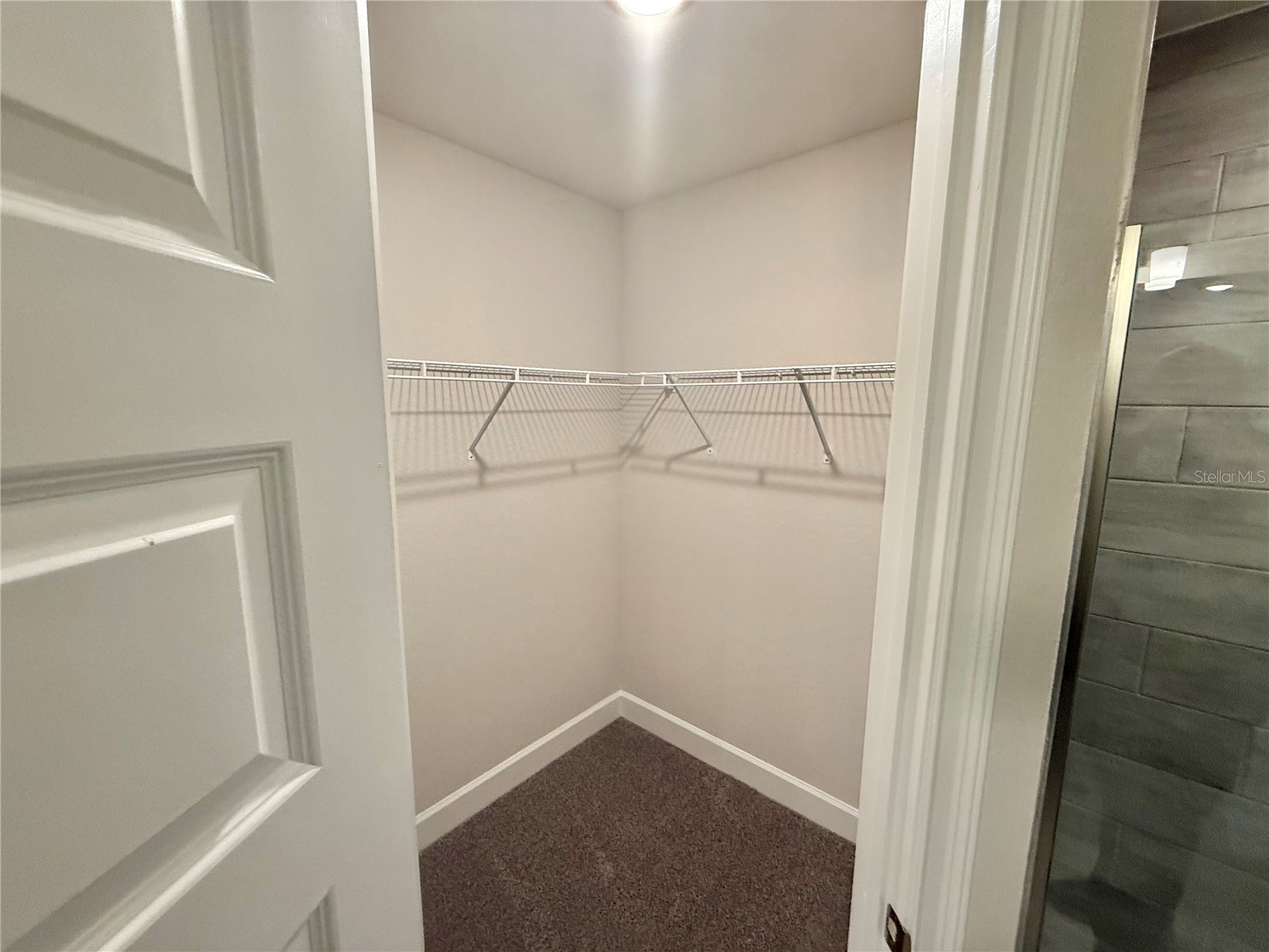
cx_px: 634
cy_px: 476
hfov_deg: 102.1
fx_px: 513
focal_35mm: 14
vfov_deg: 85.7
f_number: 2.2
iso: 200
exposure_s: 1/120
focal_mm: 2.22
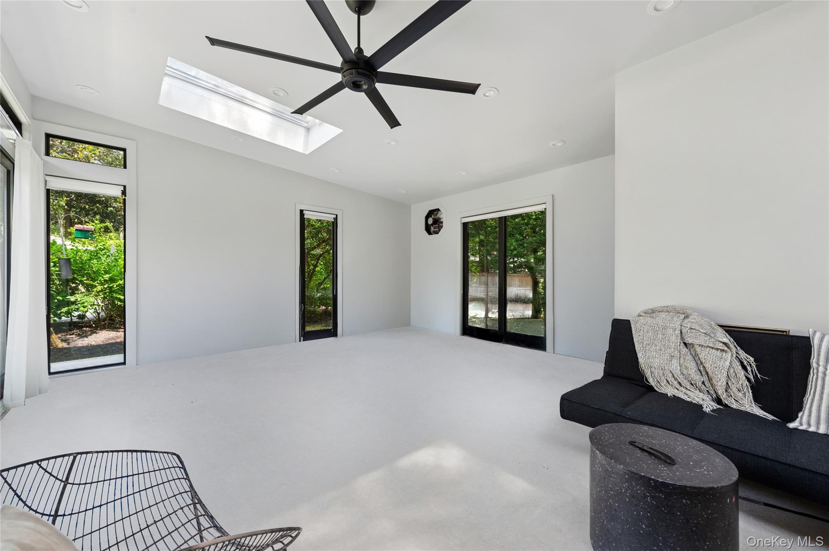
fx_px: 322
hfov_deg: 104.3
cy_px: 276
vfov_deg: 81.1
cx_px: 414
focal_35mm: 14
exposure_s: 1/25
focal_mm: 14
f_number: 8
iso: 200
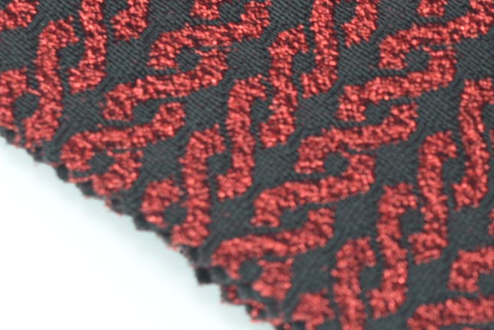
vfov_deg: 5.9
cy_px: -153
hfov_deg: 8.5
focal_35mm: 230
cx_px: 1008
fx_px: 3158
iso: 100
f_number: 4
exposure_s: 1/40
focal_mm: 50
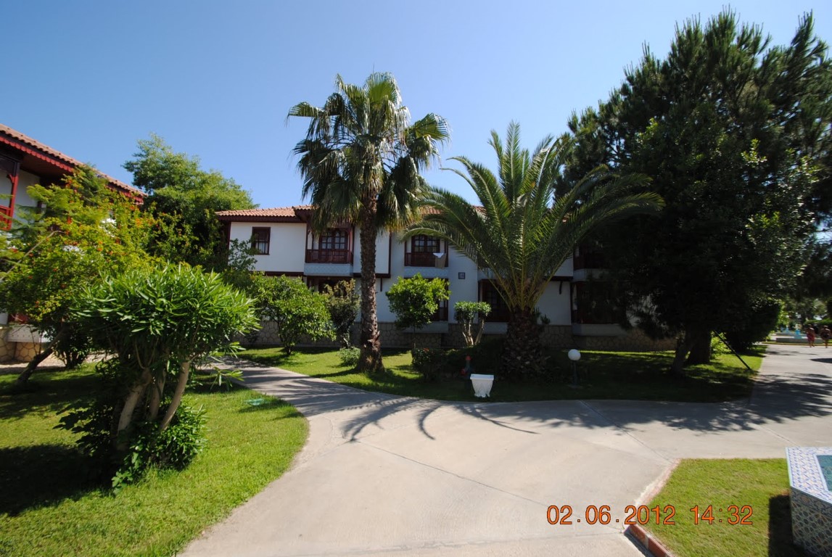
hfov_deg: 100.3
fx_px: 347
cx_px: 416
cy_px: 278
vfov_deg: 77.5
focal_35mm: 15
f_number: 8
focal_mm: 10
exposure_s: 1/200
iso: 100
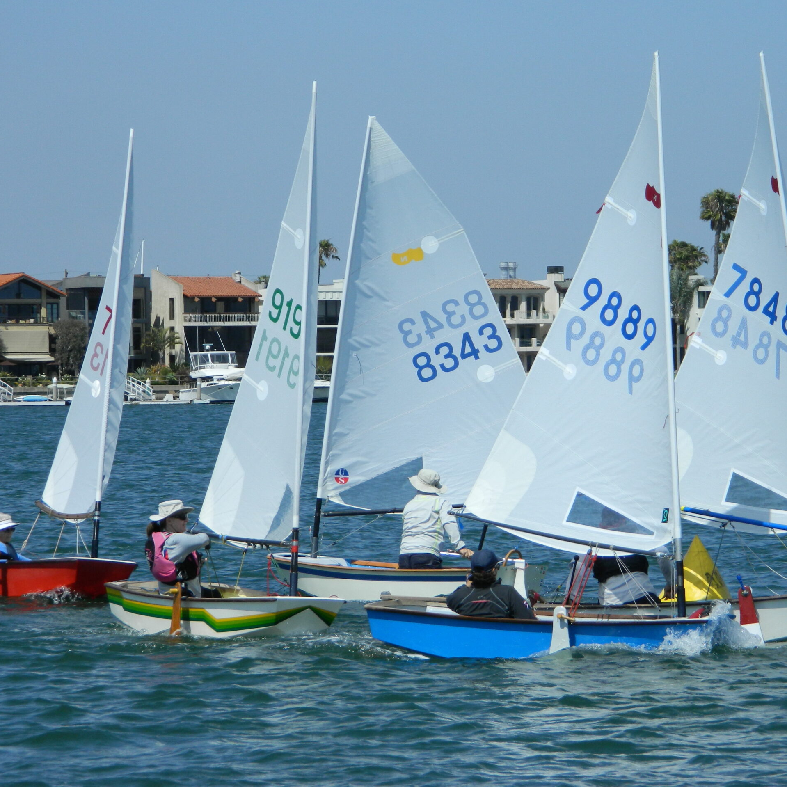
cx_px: 444
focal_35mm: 177
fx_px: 4553
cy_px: 394
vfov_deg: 9.9
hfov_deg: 9.9
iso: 80
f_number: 4.9
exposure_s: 1/800
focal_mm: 27
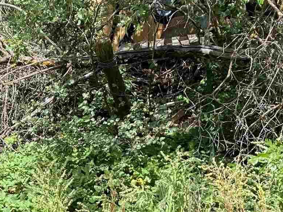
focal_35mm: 103
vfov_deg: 14.2
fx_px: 842
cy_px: 203
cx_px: 55
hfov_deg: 18.9
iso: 32
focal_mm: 4.25
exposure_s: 1/693
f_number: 1.8
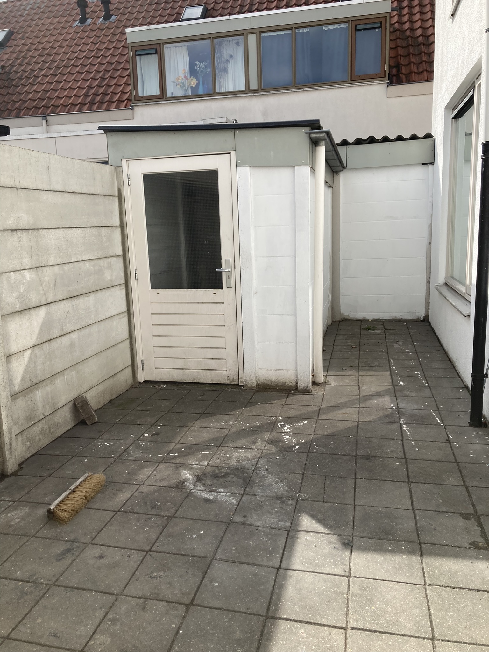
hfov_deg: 49.7
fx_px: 527
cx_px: 244
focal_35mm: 28
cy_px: 326
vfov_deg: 63.4
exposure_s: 1/2088
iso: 20
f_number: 1.8
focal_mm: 3.99
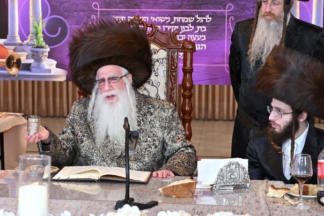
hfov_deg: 21.4
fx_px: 855
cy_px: 85
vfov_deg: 14.4
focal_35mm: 95
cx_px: 111
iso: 800
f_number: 5
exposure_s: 1/125
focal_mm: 56
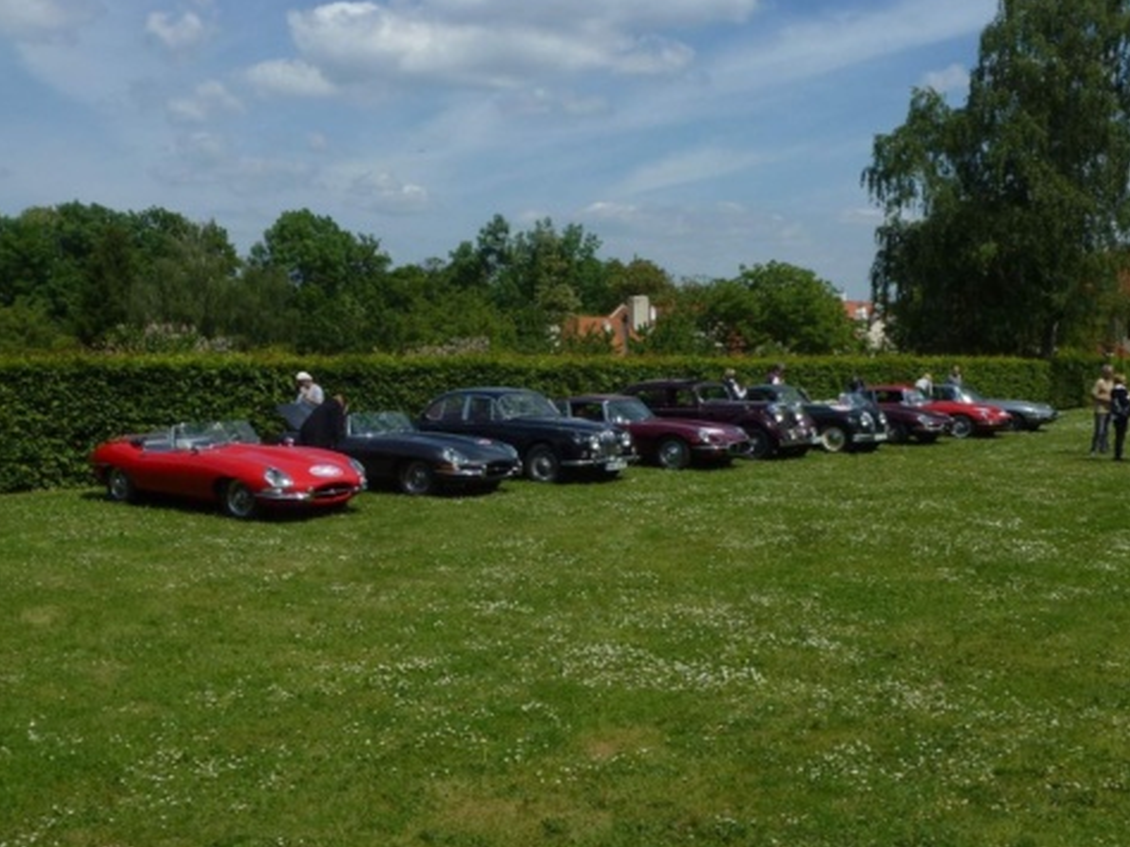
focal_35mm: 38
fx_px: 1240
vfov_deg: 37.7
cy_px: 419
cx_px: 548
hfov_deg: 49.0
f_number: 4
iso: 100
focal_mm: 6.4
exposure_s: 1/1600
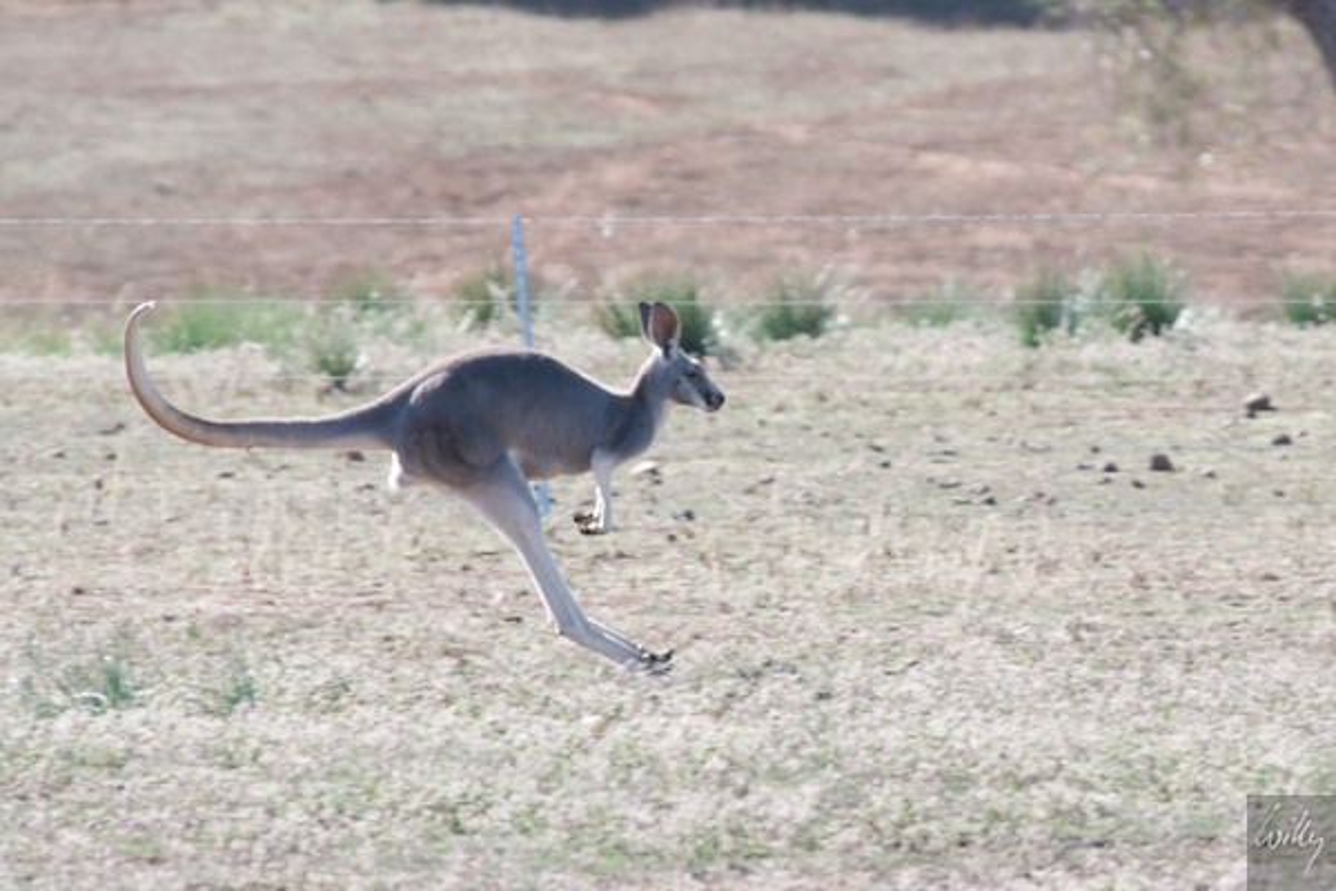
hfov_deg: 3.4
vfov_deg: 2.3
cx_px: 668
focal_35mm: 600
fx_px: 22265
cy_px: 446
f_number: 8
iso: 320
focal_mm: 400
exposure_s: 1/250
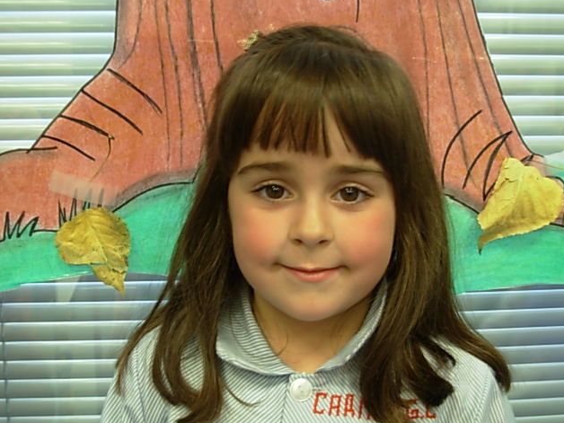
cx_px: 286
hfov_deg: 36.2
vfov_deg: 27.5
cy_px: 211
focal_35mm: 53
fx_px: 864
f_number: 3.2
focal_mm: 8.5
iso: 50
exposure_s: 1/7.3
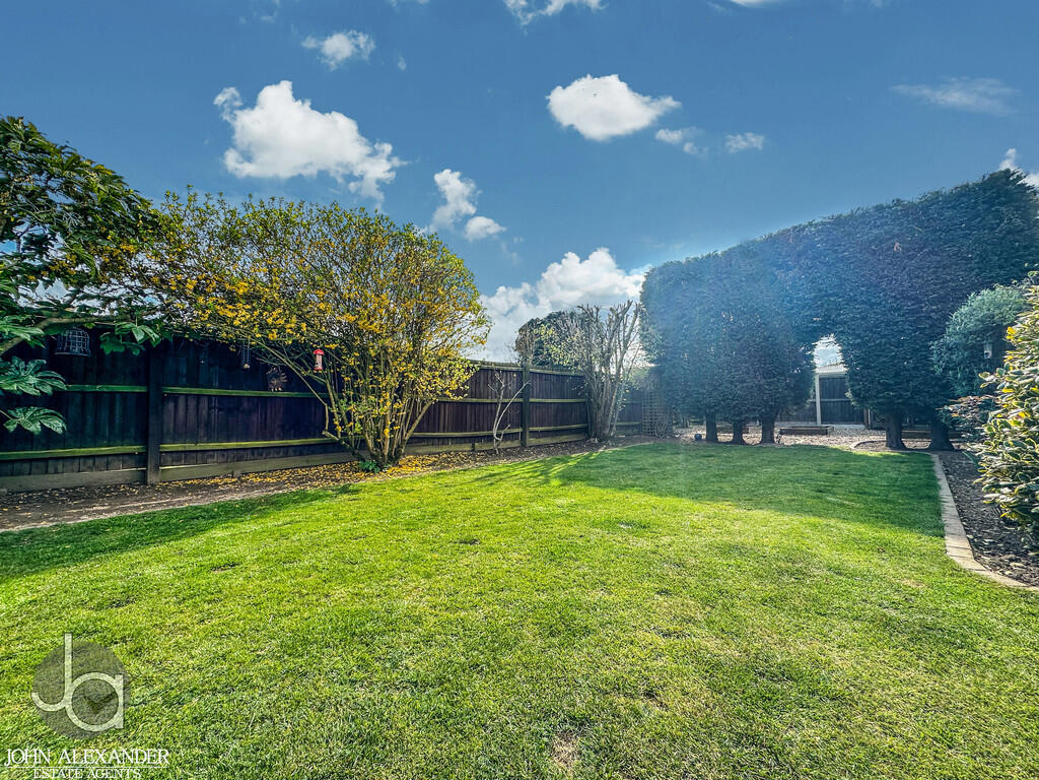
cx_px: 520
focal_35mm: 14
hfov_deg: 102.1
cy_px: 390
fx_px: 420
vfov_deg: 85.7
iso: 40
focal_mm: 2.22
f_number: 2.2
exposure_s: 1/700
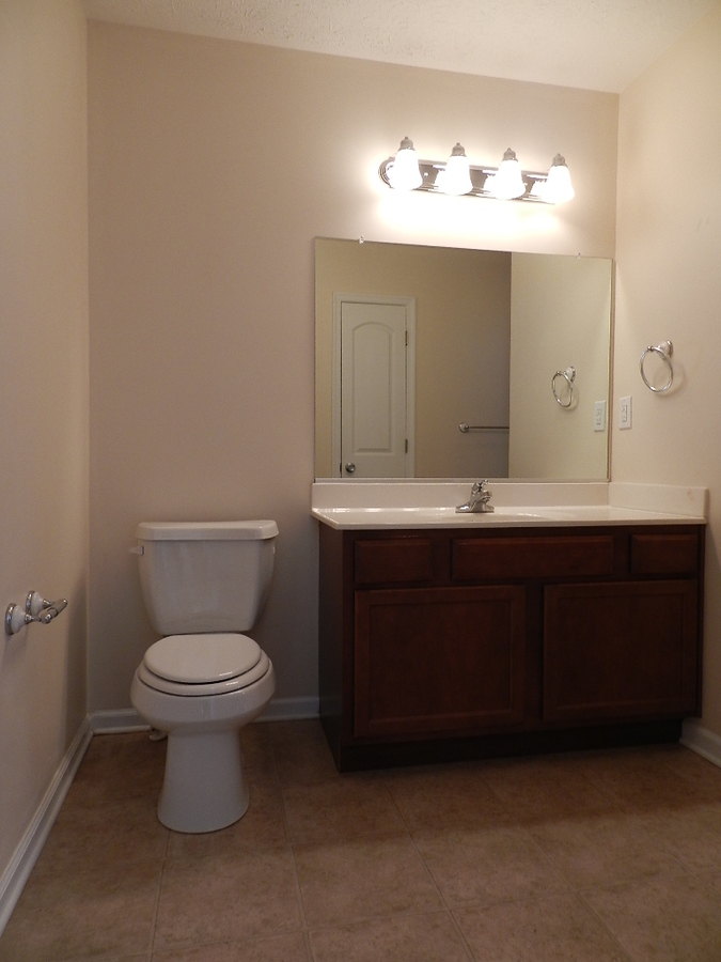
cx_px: 360
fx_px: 639
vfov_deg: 73.9
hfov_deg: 58.9
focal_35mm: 23
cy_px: 481
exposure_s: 1/30
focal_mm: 4
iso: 160
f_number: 3.4
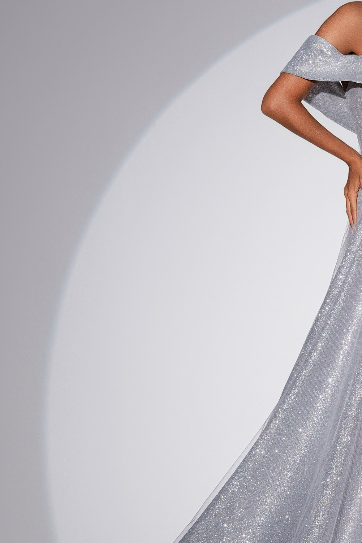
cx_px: 392
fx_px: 1765
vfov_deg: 17.5
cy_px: 283
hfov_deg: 11.5
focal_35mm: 117
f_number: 8
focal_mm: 53.5
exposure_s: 1/200
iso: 1000
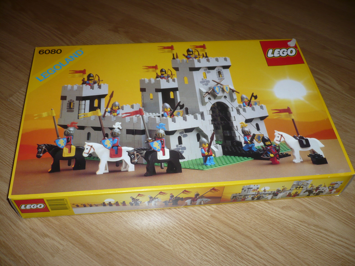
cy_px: 133
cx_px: 178
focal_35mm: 35
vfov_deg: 40.7
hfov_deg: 52.6
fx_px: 359
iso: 100
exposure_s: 1/30
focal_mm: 5.8
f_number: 2.8
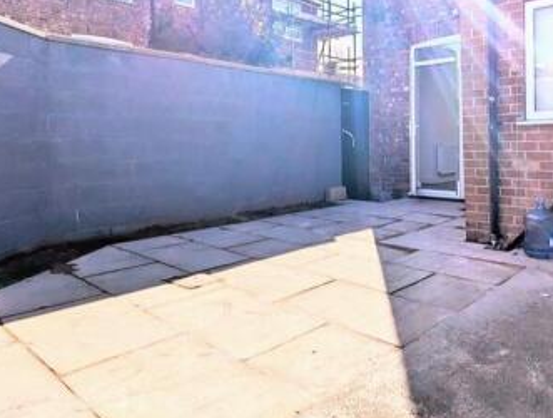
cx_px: 316
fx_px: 448
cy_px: 146
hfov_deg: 63.0
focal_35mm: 28
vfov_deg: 49.2
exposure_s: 1/4902
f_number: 2.2
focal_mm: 2.35
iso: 45
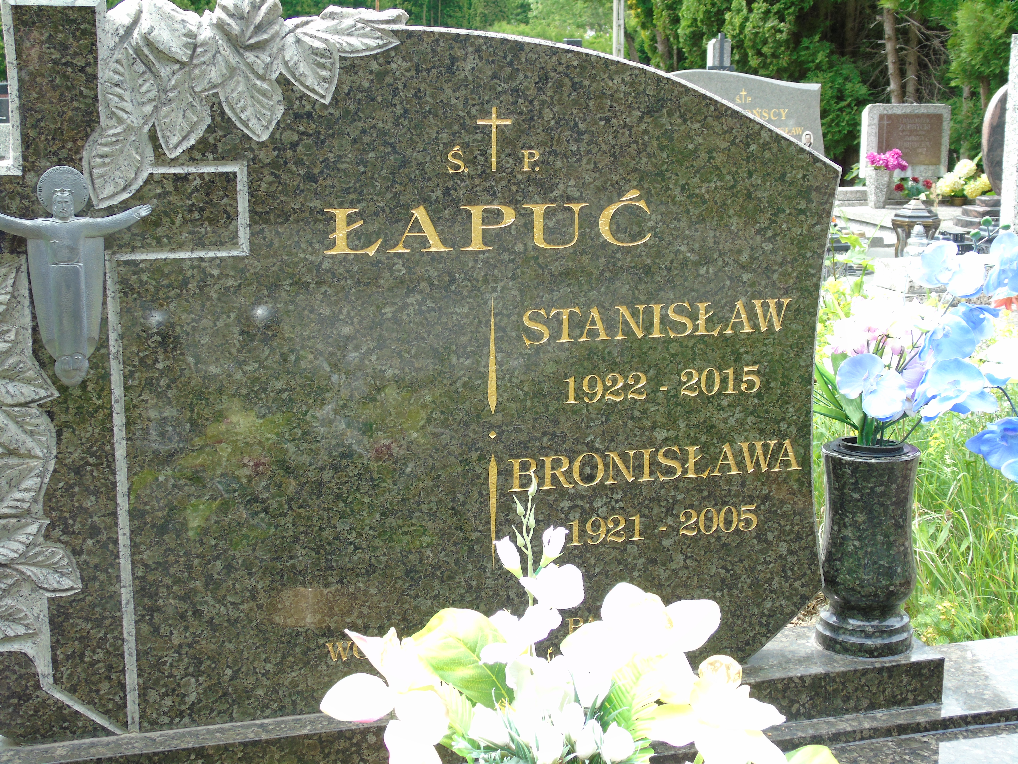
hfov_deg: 35.5
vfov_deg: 27.0
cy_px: 382
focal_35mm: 54
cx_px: 509
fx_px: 1588
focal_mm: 9.6
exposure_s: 1/80
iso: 80
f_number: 4.3
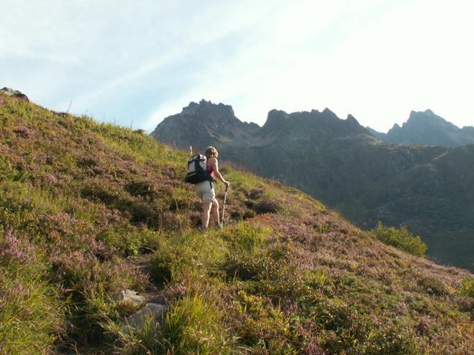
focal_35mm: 35
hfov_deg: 52.6
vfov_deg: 40.7
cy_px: 178
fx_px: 479
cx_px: 237
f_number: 5
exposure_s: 1/125
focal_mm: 5.86
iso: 50
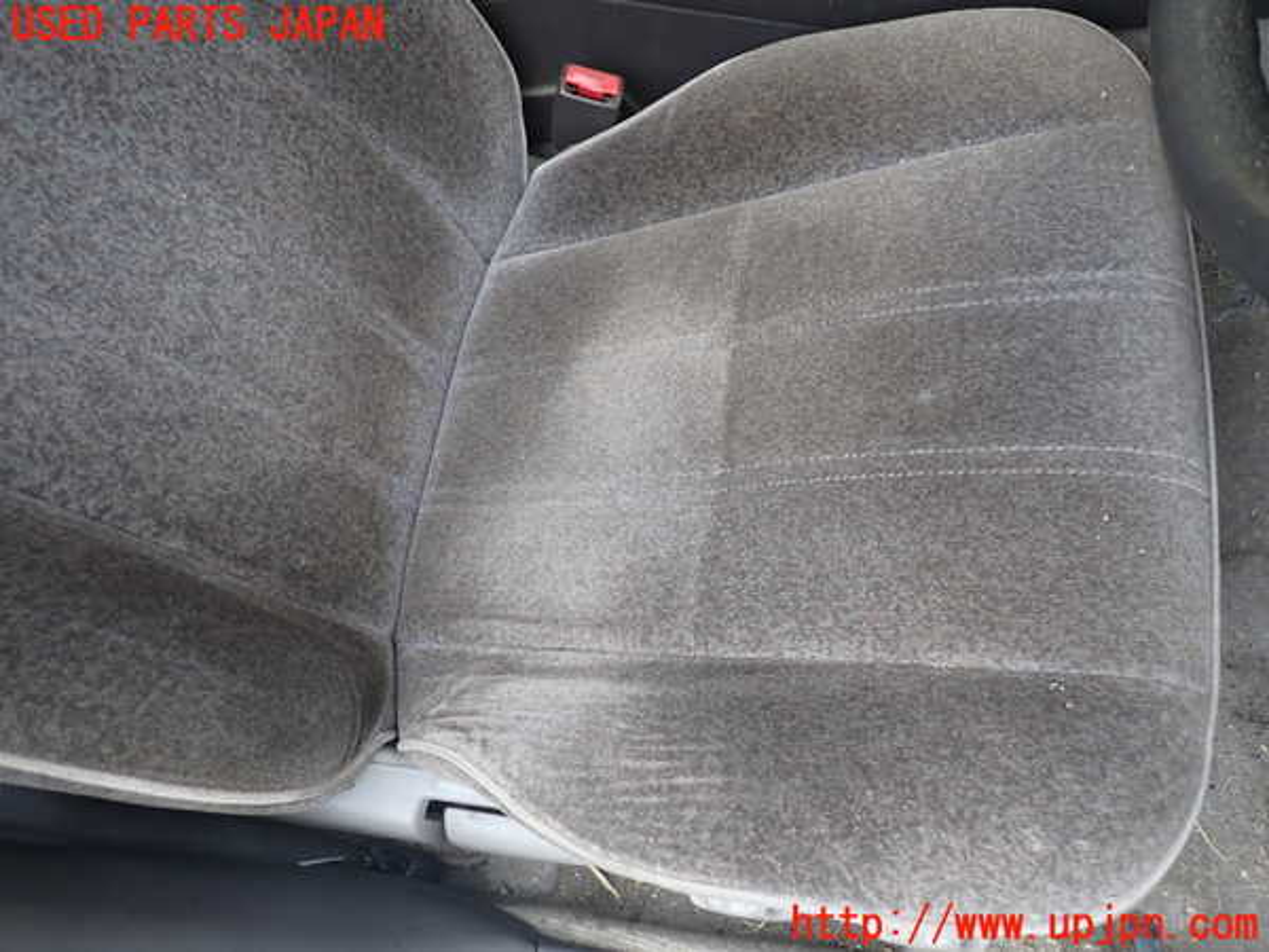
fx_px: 916
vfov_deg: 54.9
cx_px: 634
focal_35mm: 25
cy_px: 476
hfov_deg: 69.4
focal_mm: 4.5
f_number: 2
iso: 200
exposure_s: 1/60
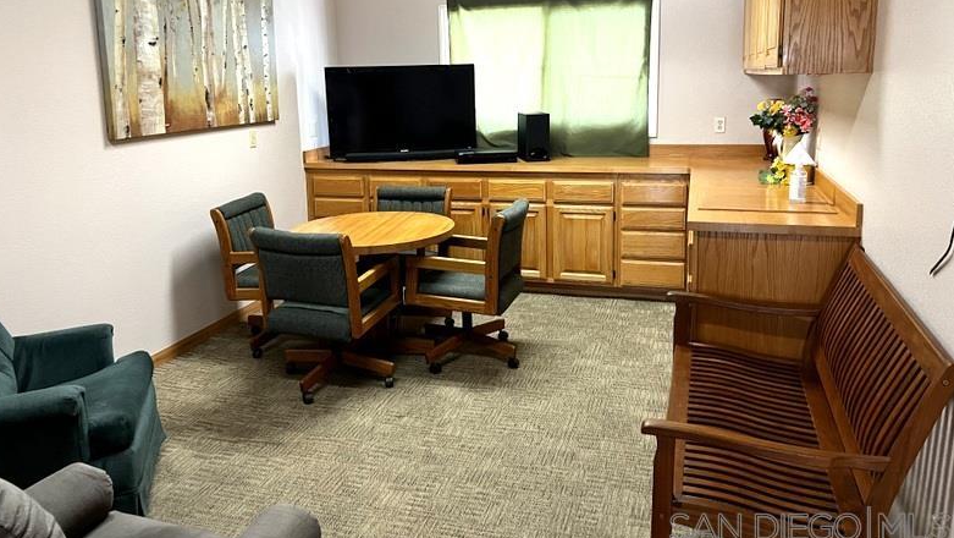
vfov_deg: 39.8
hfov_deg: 66.0
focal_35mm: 29
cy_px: 187
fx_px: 734
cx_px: 474
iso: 400
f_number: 1.5
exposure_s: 1/60
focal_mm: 5.7
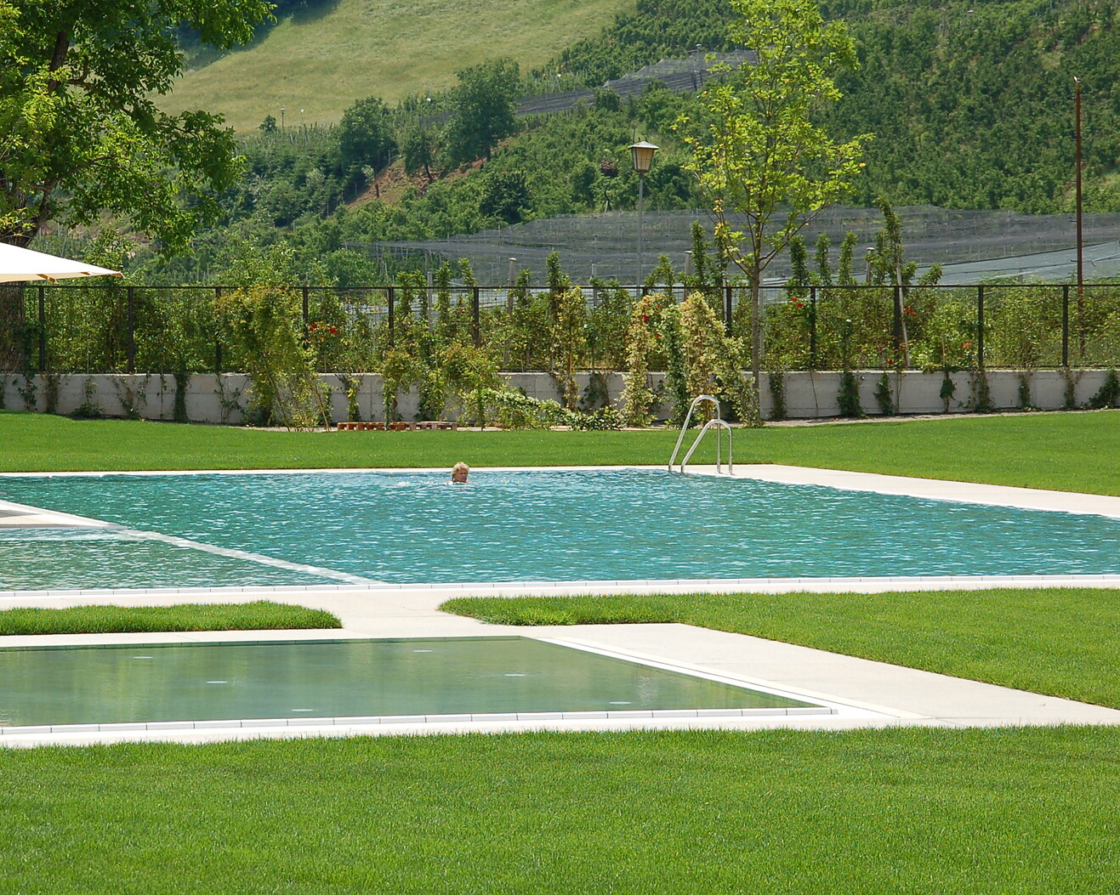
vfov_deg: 9.7
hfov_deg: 12.1
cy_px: 402
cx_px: 435
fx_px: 5302
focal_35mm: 160
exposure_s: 1/400
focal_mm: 78
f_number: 9
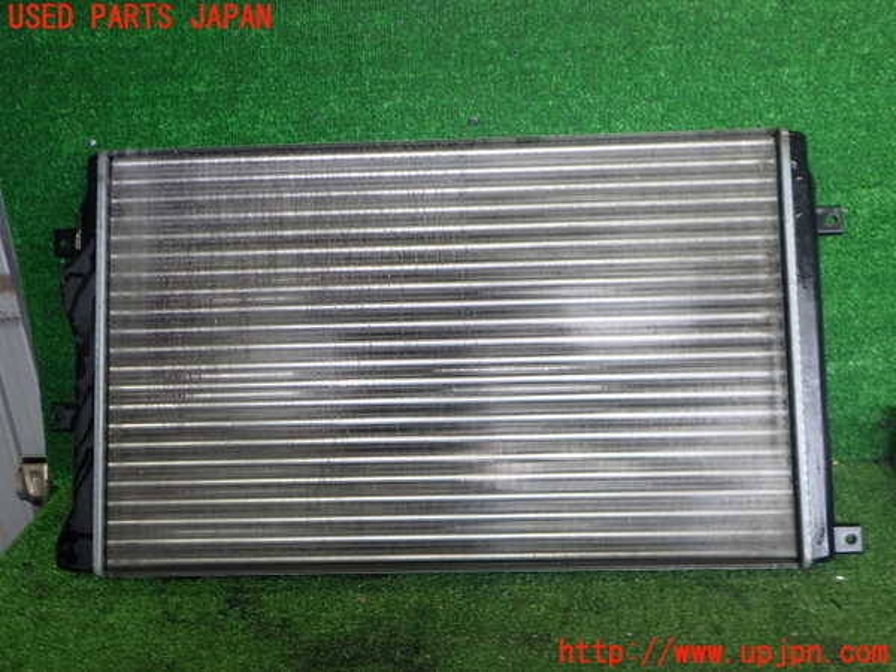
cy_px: 336
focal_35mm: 30
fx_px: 777
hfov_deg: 60.0
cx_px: 448
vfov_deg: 46.8
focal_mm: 5.4
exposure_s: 1/80
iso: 200
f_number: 2.3
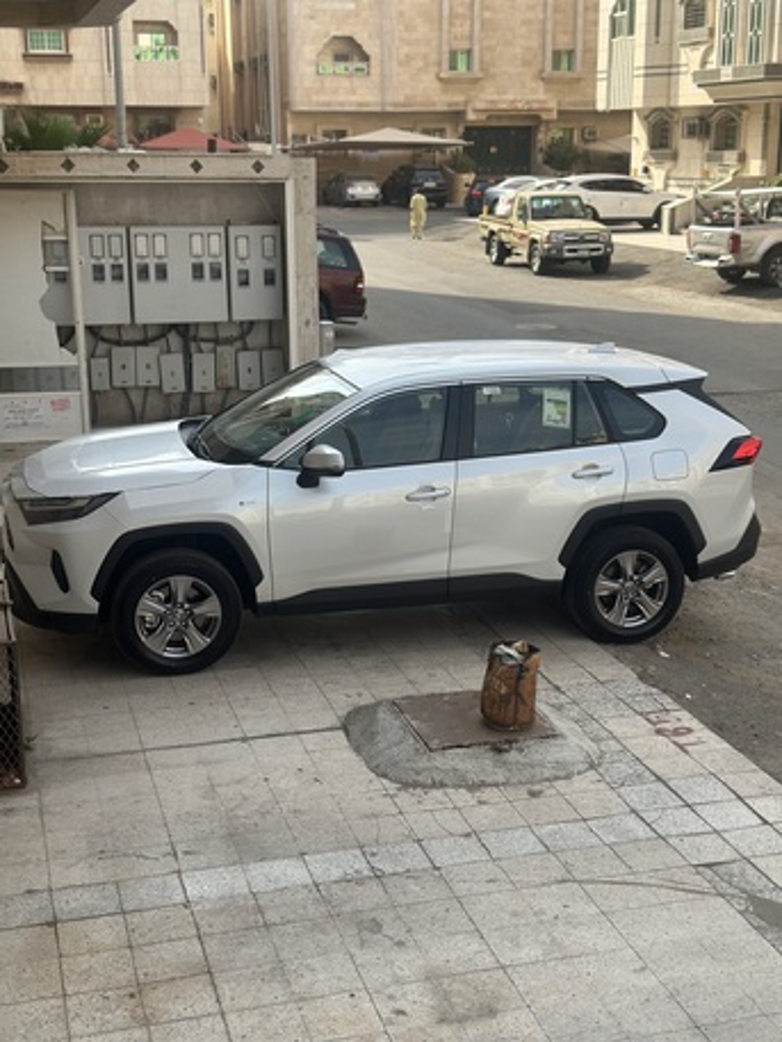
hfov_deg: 30.3
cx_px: 391
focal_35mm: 48
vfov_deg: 39.6
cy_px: 521
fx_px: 1445
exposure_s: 1/2410
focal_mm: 6.86
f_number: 1.78
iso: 80
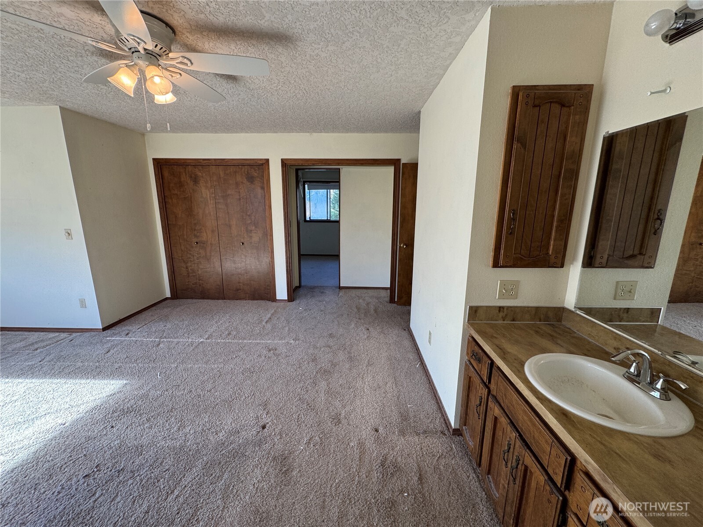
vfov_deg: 85.7
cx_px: 352
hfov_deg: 102.1
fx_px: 284
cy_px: 264
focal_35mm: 14
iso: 125
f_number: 2.2
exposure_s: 1/120
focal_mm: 2.22
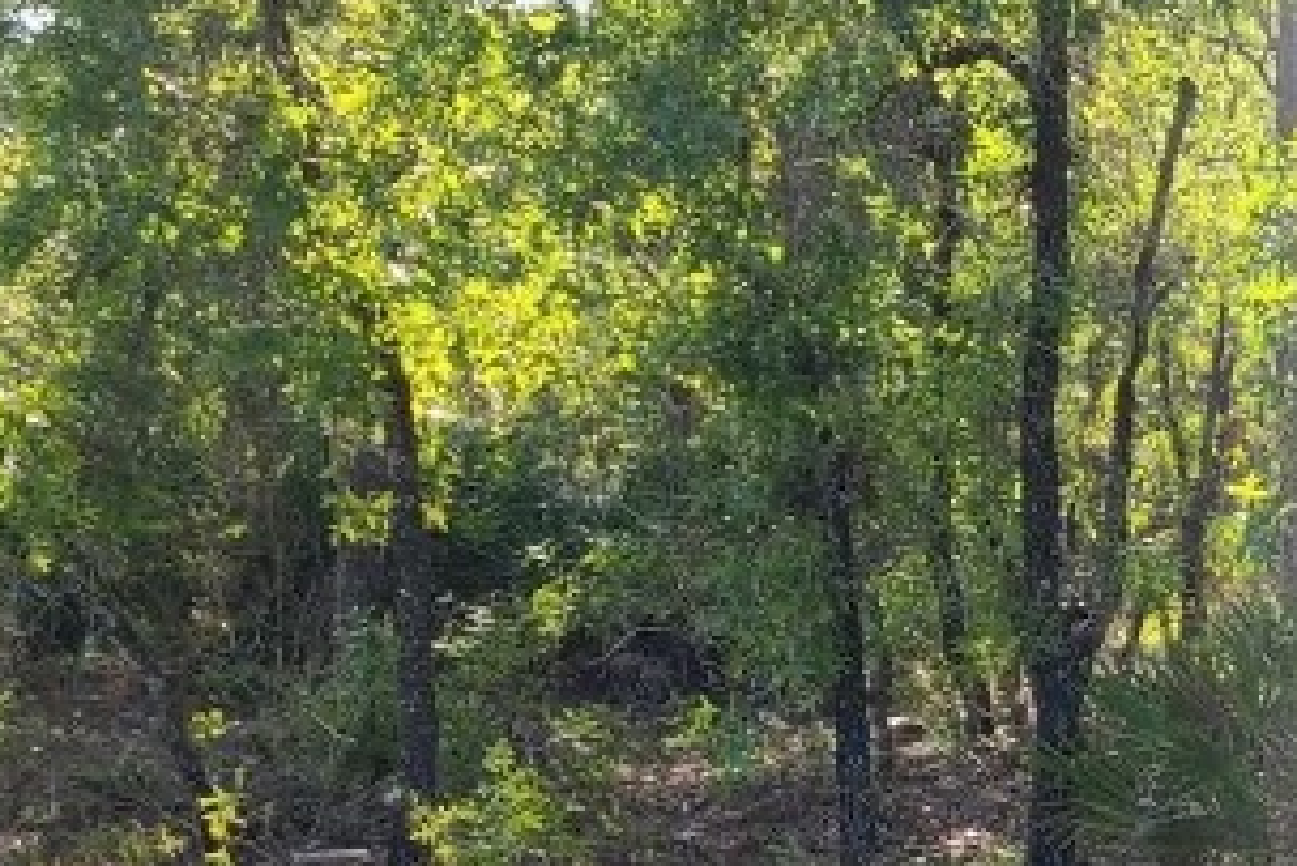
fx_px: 3280
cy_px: 610
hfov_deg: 19.4
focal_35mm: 91
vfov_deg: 15.0
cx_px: 1958
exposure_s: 1/447
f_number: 1.8
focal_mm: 5.4
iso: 40
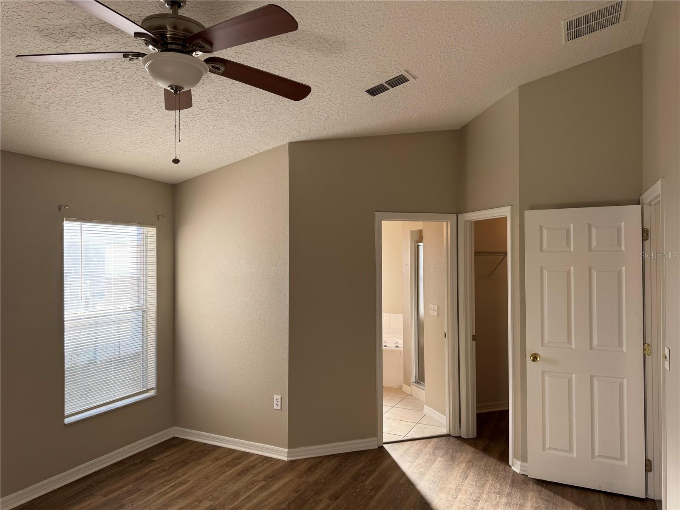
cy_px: 255
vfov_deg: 56.8
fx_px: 471
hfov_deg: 71.6
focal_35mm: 24
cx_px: 340
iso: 64
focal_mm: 6.76
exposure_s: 1/121
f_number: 1.78
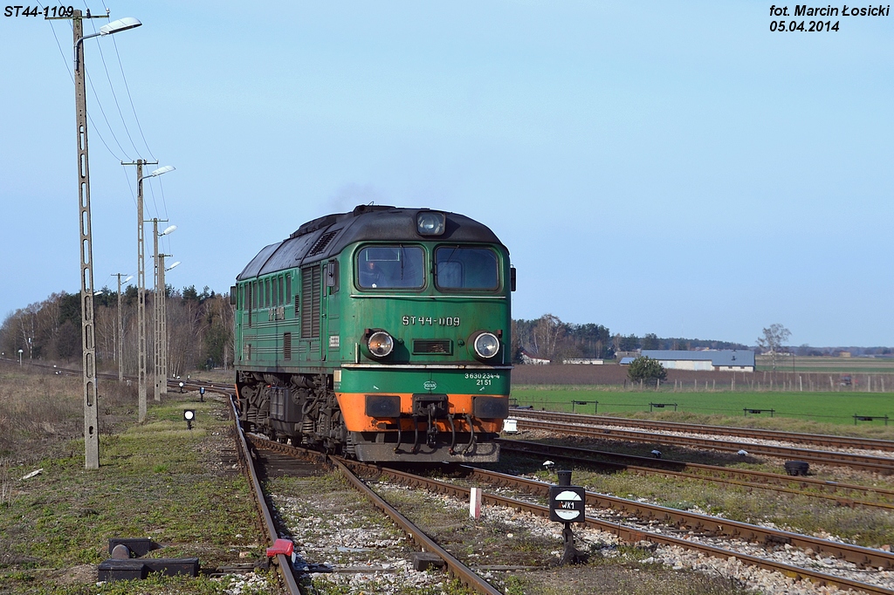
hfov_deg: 26.0
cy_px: 298
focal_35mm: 78
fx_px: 1936
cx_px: 447
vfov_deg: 17.5
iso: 100
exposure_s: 1/250
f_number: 7.1
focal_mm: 52
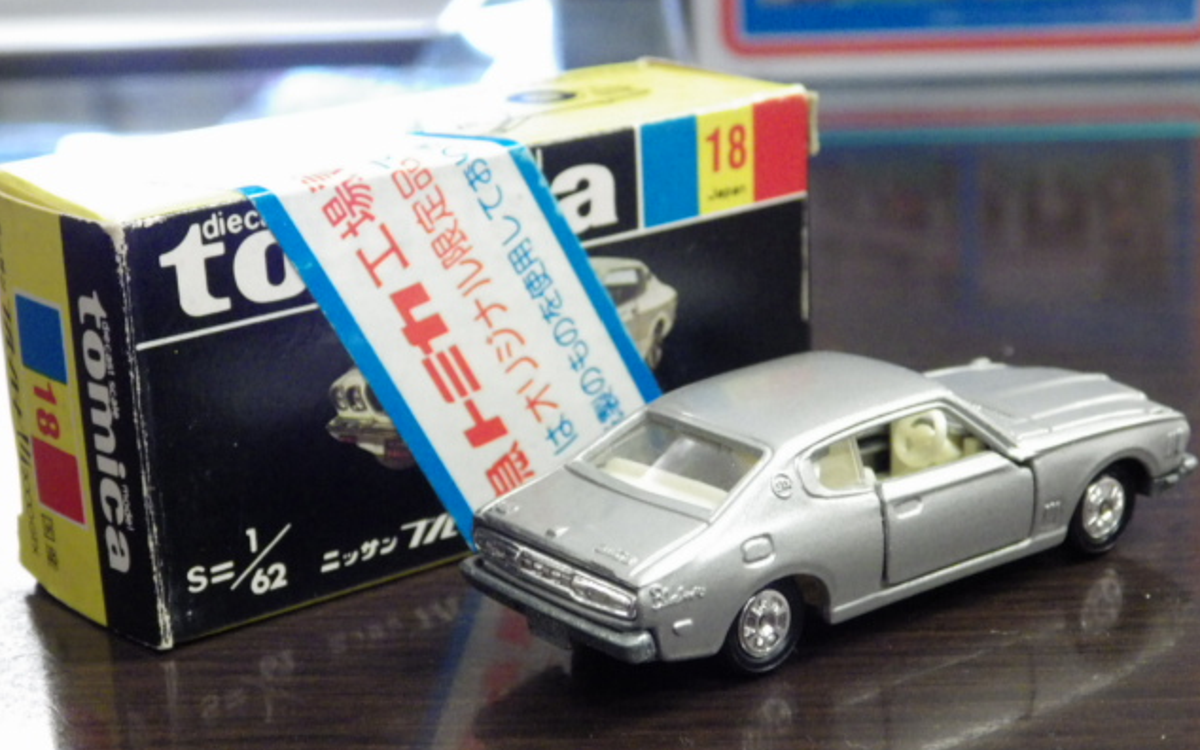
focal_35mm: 76
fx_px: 2485
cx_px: 602
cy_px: 430
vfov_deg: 17.1
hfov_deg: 27.1
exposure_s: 1/25
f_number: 4.2
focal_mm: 12.8
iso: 1000
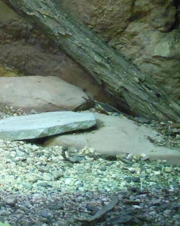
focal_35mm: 111
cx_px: -219
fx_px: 739
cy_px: -42
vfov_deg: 16.6
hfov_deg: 11.8
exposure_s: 1/25
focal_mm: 5
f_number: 3.7
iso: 400
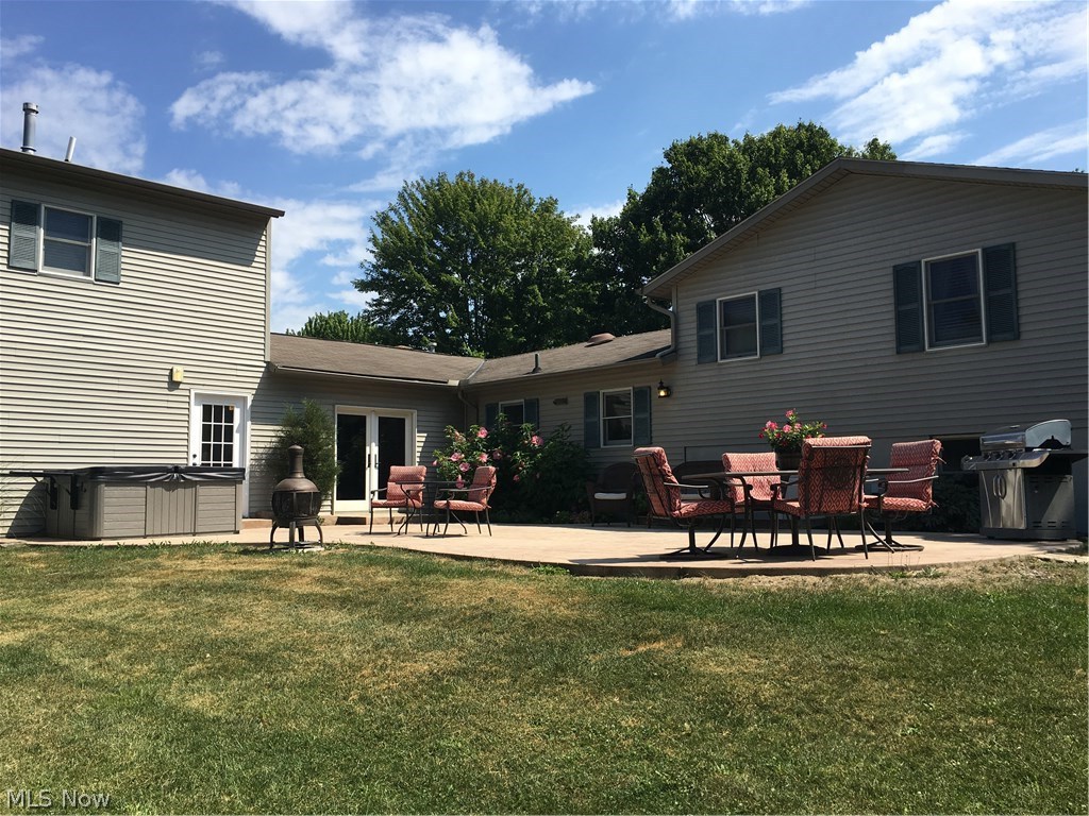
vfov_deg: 48.2
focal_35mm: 29
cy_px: 408
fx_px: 912
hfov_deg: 61.7
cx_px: 544
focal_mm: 4.15
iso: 25
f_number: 2.2
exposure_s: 1/1538
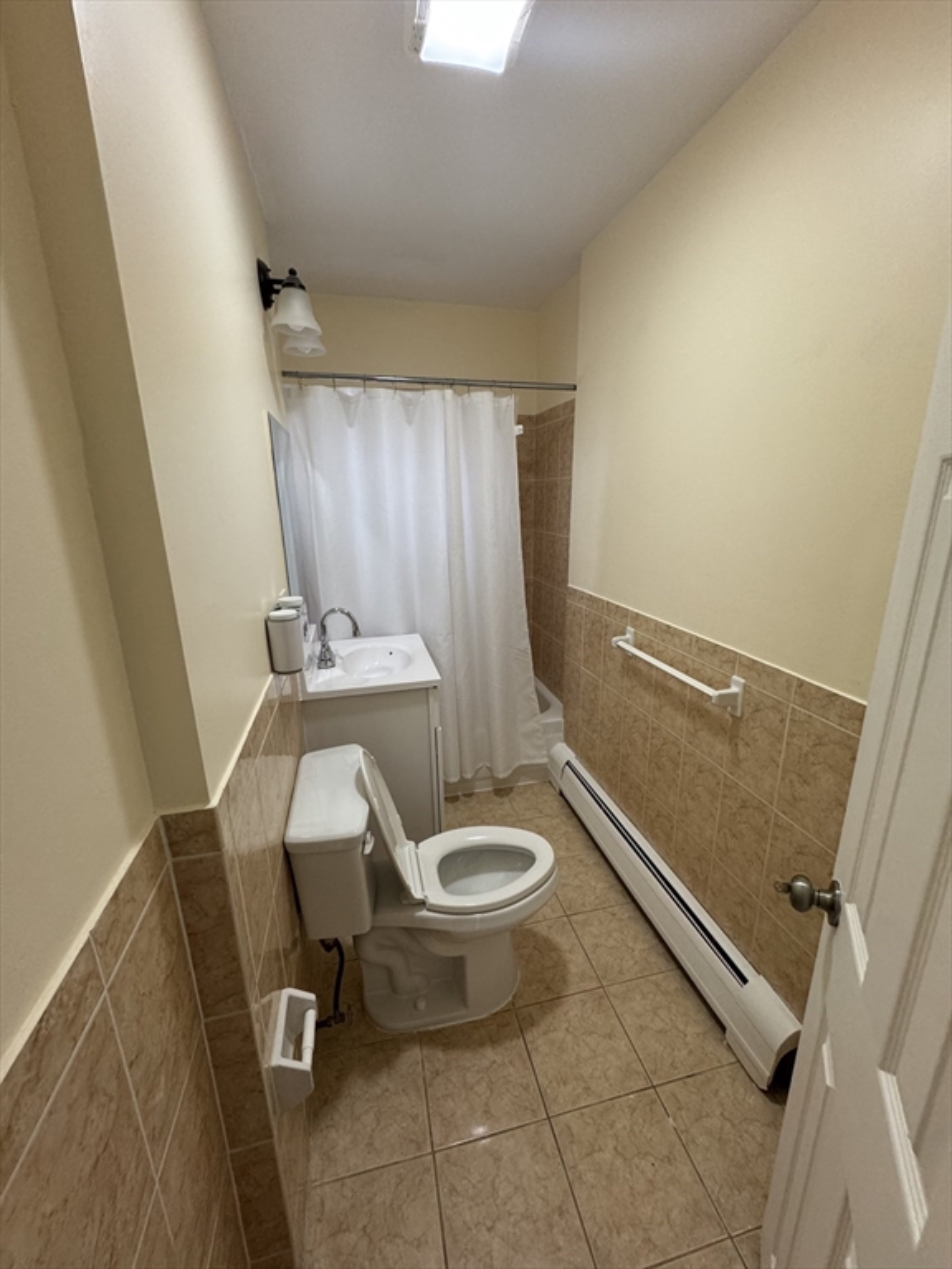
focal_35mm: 14
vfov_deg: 102.1
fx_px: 513
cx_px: 476
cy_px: 634
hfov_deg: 85.7
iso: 200
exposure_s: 1/120
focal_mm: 2.22
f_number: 2.2
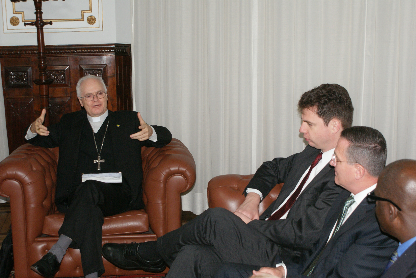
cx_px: 208
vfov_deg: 22.7
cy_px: 139
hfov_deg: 33.4
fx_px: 694
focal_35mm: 60
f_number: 5.6
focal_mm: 40
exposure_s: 1/60
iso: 400
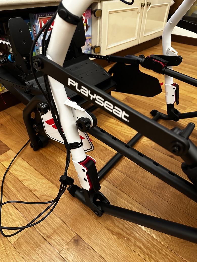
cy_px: 131
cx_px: 98
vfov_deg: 71.6
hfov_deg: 56.8
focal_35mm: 24
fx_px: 182
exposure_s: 1/60
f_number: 1.78
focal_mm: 6.86
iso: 800
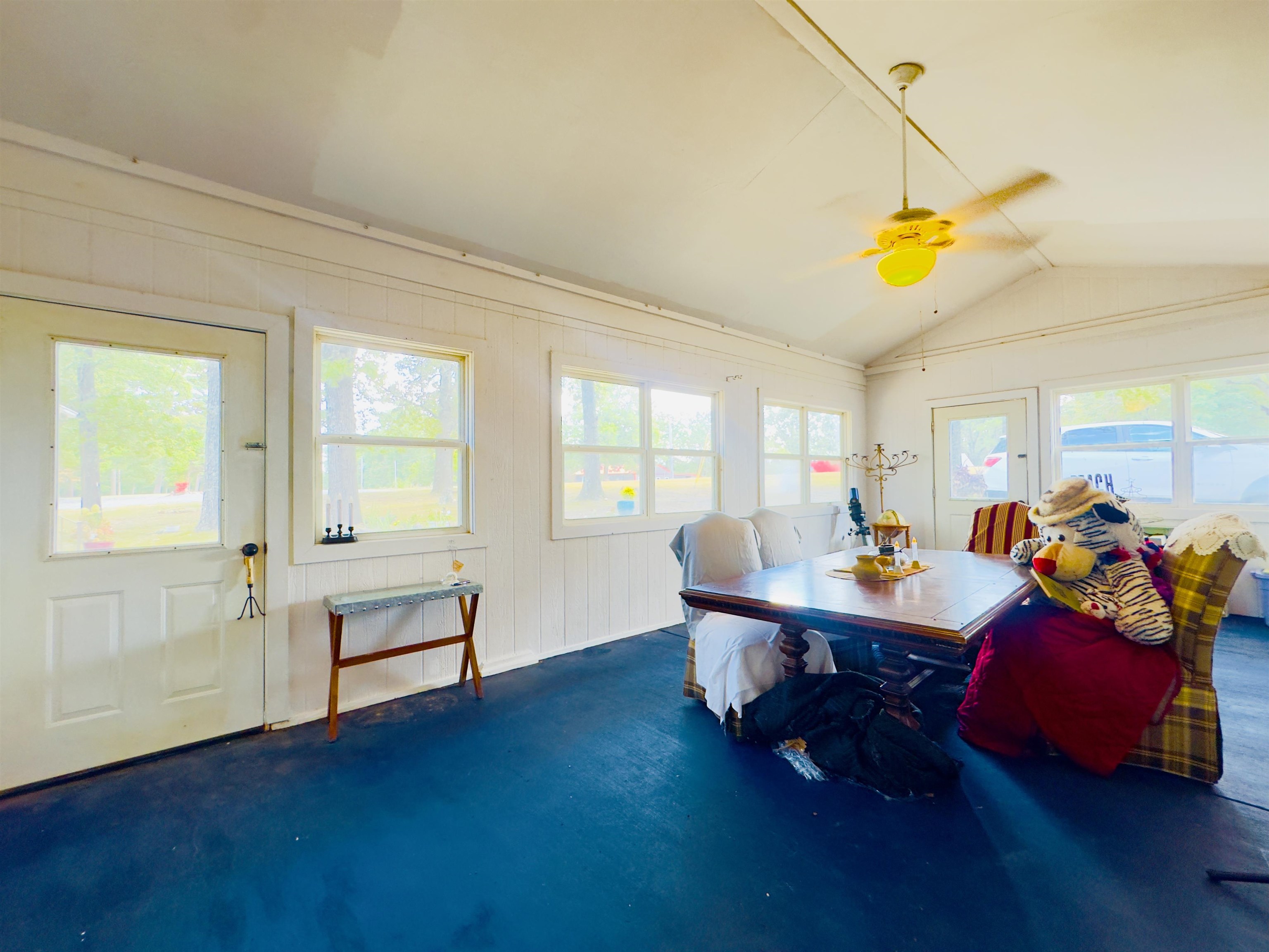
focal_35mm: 14
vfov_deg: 85.7
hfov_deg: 102.1
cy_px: 476
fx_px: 513
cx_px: 634
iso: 400
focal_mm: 2.22
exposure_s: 1/60
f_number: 2.2
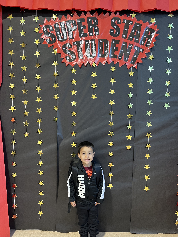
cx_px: 89
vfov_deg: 67.3
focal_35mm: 26
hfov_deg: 53.1
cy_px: 118
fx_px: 178
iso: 100
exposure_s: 1/60
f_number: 1.5
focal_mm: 5.7
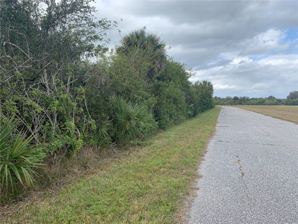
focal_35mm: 26
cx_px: 149
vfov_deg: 53.1
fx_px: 224
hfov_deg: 67.3
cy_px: 112
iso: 25
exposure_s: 1/1235
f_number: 1.8
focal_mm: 4.25
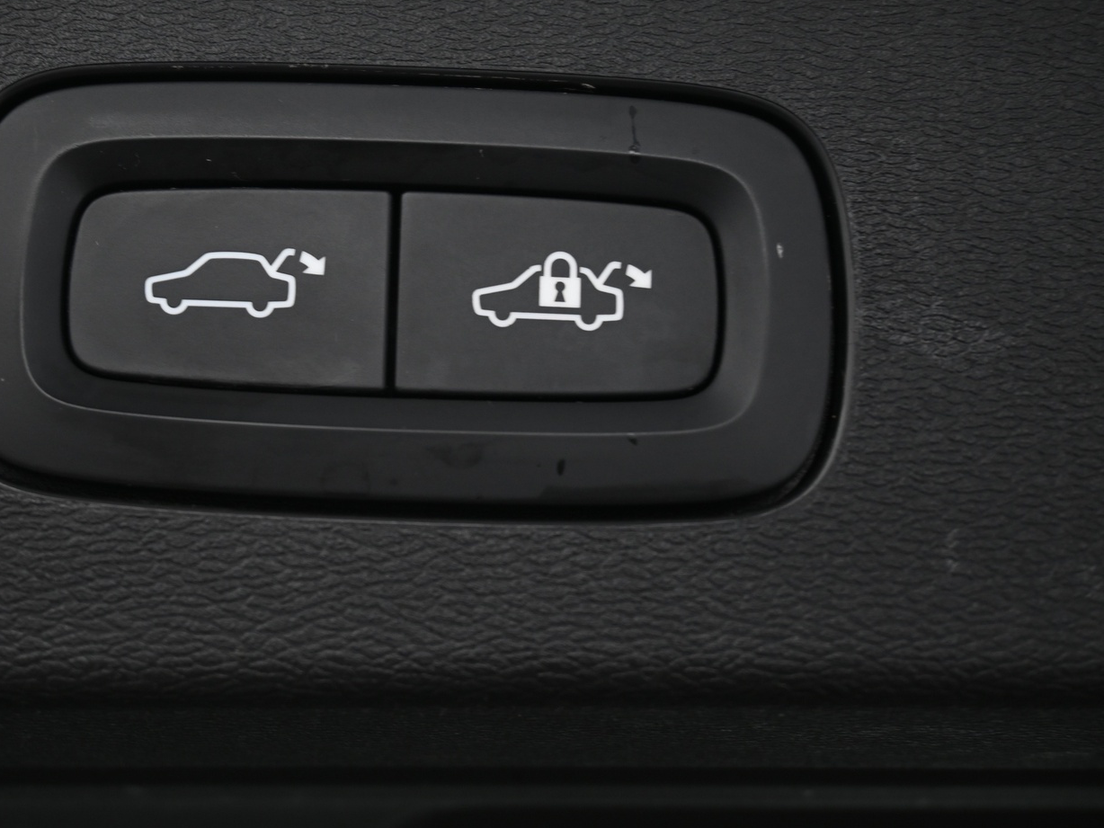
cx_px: 387
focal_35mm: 52
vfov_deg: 27.8
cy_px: 355
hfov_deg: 36.3
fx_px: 1669
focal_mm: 27.5
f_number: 4.5
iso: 400
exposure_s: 1/40
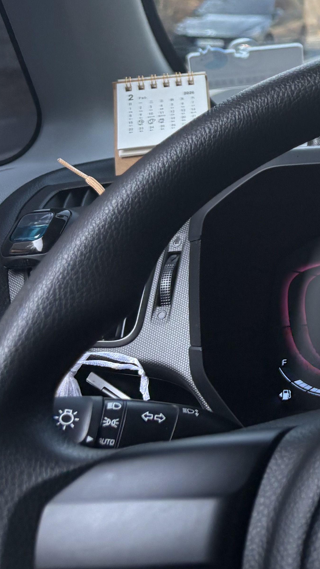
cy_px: 89
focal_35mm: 67
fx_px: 1011
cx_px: 576
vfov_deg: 30.4
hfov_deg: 15.5
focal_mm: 5.96
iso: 50
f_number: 1.6
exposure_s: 1/708
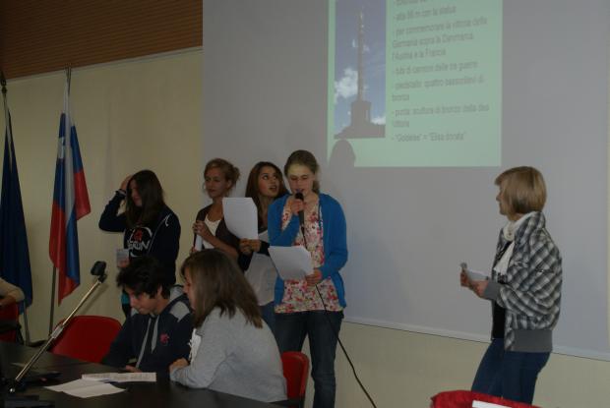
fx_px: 1018
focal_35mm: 60
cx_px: 305
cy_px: 204
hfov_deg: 33.4
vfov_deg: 22.7
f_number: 5.6
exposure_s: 1/60
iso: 400
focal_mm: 40
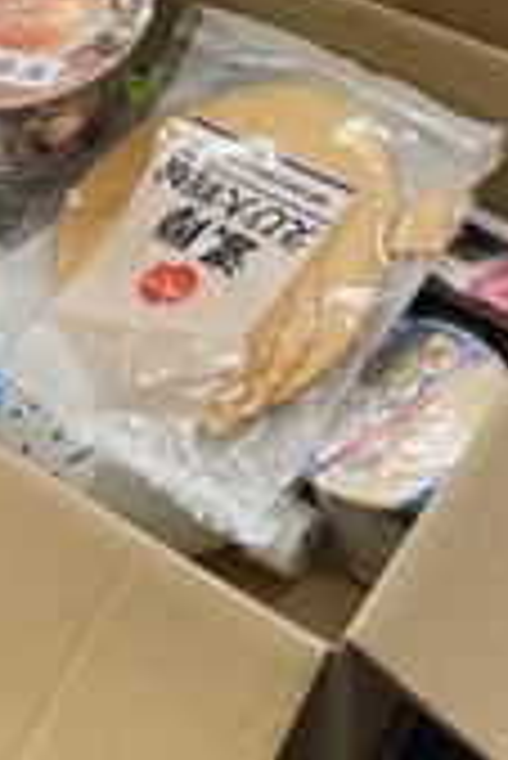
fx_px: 1352
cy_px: 81
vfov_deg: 30.1
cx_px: 301
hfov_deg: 21.3
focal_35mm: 64
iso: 100
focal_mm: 4.2
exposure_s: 1/121
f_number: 1.6
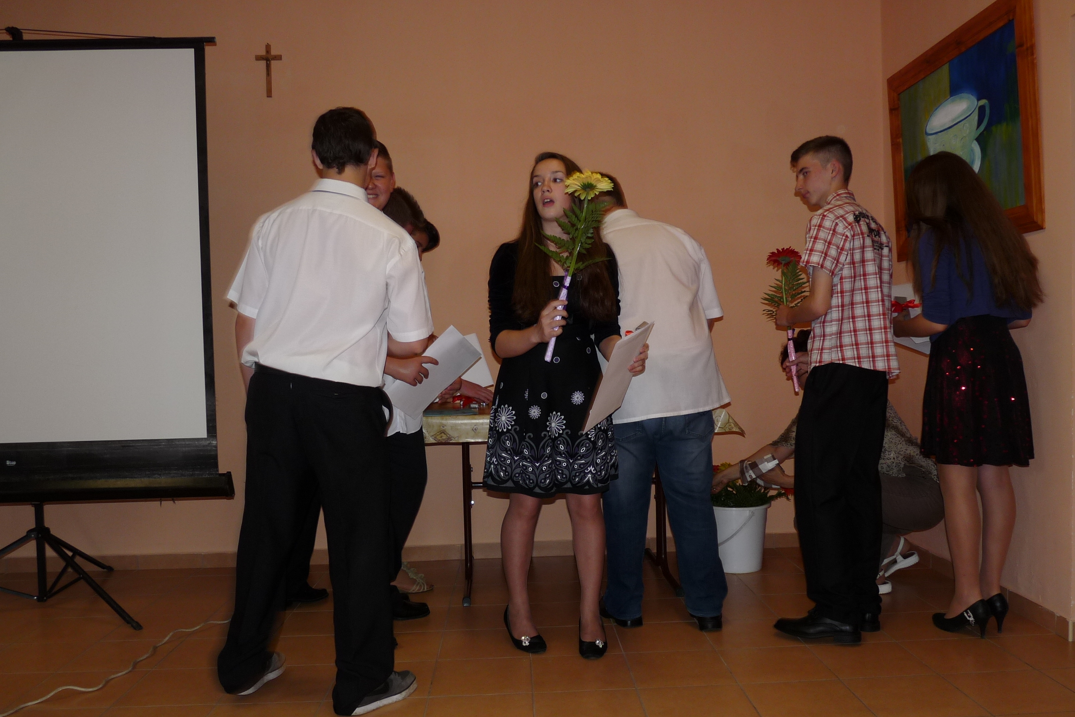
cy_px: 383
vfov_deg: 44.9
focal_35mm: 29
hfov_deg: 63.6
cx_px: 553
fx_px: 866
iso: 100
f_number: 2.8
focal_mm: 4.8
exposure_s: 1/30
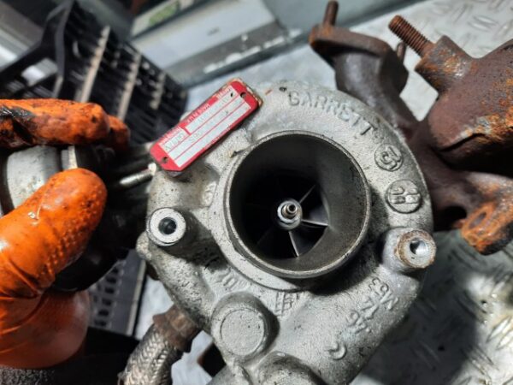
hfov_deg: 69.4
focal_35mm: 25
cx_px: 256
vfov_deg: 54.9
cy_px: 192
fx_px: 370
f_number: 2
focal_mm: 4.6
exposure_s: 1/50
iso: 64
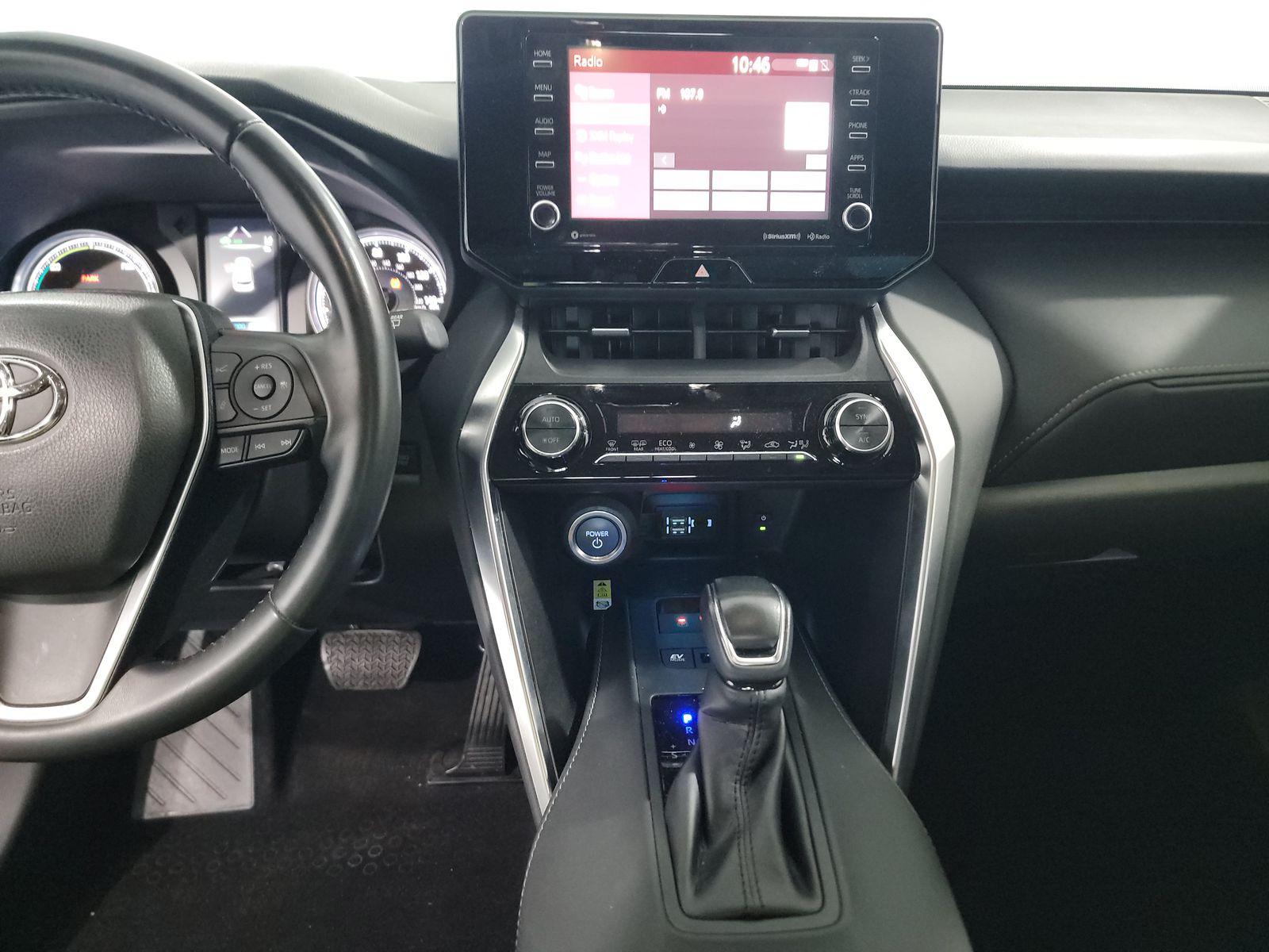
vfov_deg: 56.8
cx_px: 634
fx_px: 880
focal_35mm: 24
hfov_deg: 71.6
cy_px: 476
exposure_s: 1/14
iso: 1617
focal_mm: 6.7
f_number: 1.8
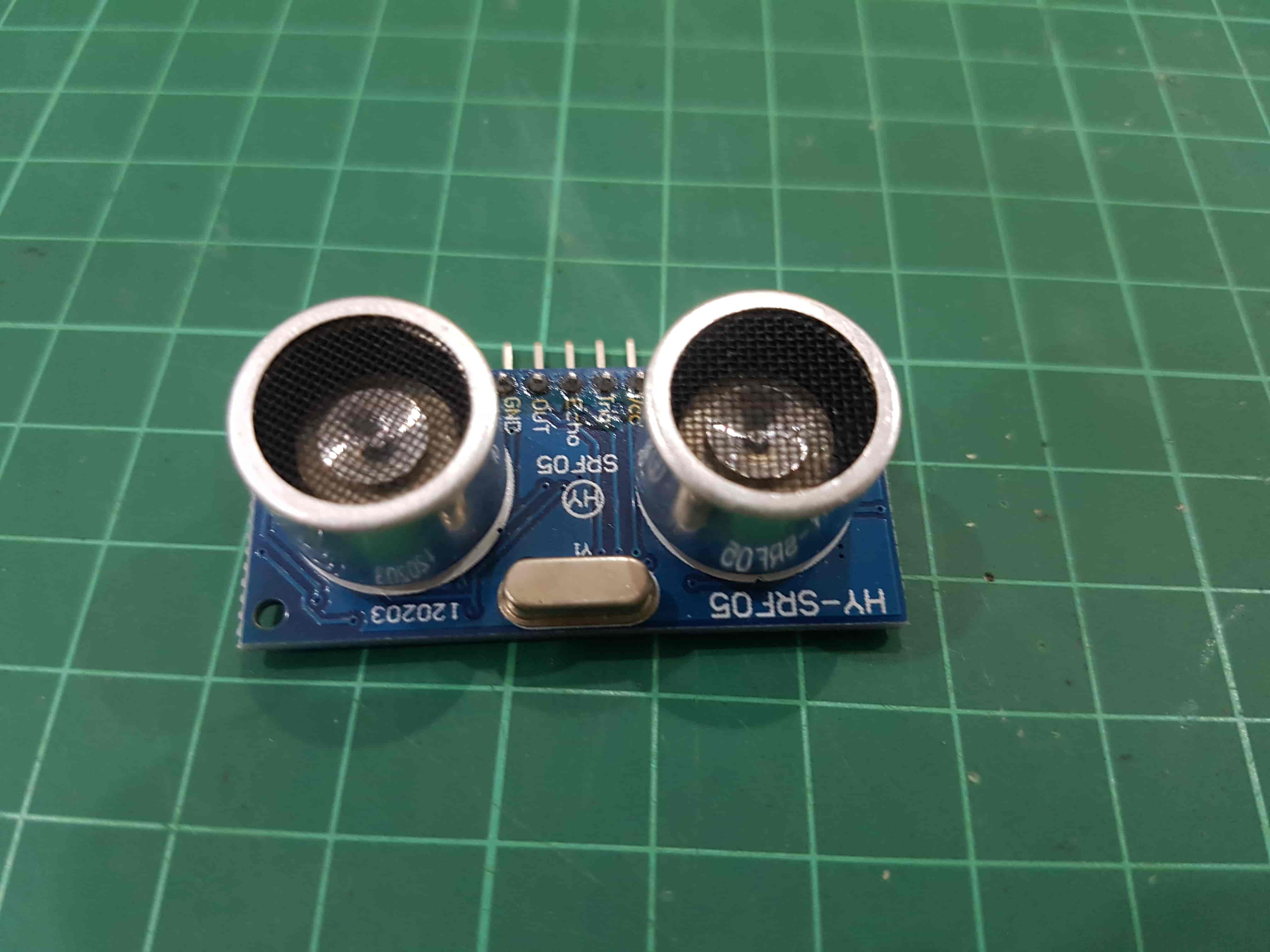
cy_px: 476
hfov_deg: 67.3
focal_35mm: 26
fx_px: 954
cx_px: 635
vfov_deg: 53.1
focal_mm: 4.2
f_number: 1.7
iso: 200
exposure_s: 1/10
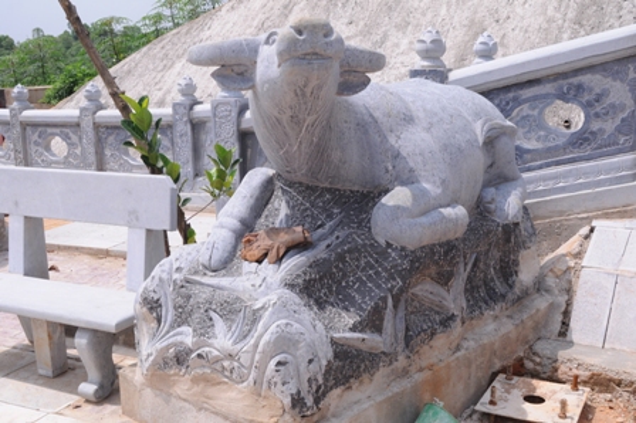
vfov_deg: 31.8
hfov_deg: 46.4
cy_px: 212
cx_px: 318
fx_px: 741
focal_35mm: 42
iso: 200
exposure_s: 1/250
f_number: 11
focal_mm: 28
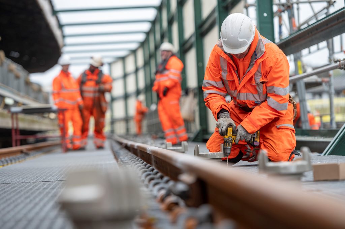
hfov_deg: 14.2
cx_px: 172
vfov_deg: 9.4
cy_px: 114
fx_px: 1388
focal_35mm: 145
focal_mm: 145
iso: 100
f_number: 3.5
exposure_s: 1/500
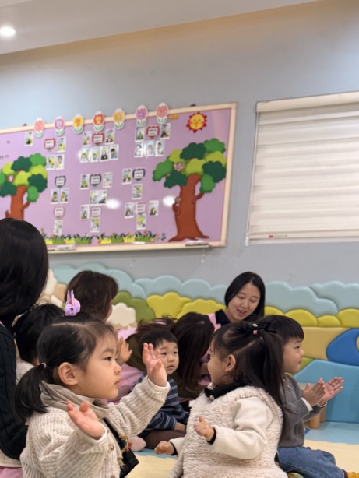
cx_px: -4
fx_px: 691
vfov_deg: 35.8
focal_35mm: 50
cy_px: 433
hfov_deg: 27.4
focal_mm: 6.76
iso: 200
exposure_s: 1/120
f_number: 1.78
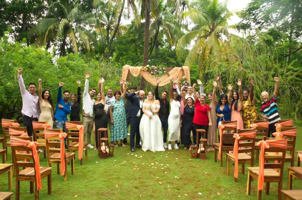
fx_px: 226
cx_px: 151
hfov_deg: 67.5
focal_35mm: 27
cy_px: 100
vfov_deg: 47.7
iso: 800
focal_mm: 18
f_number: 5.6
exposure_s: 1/160
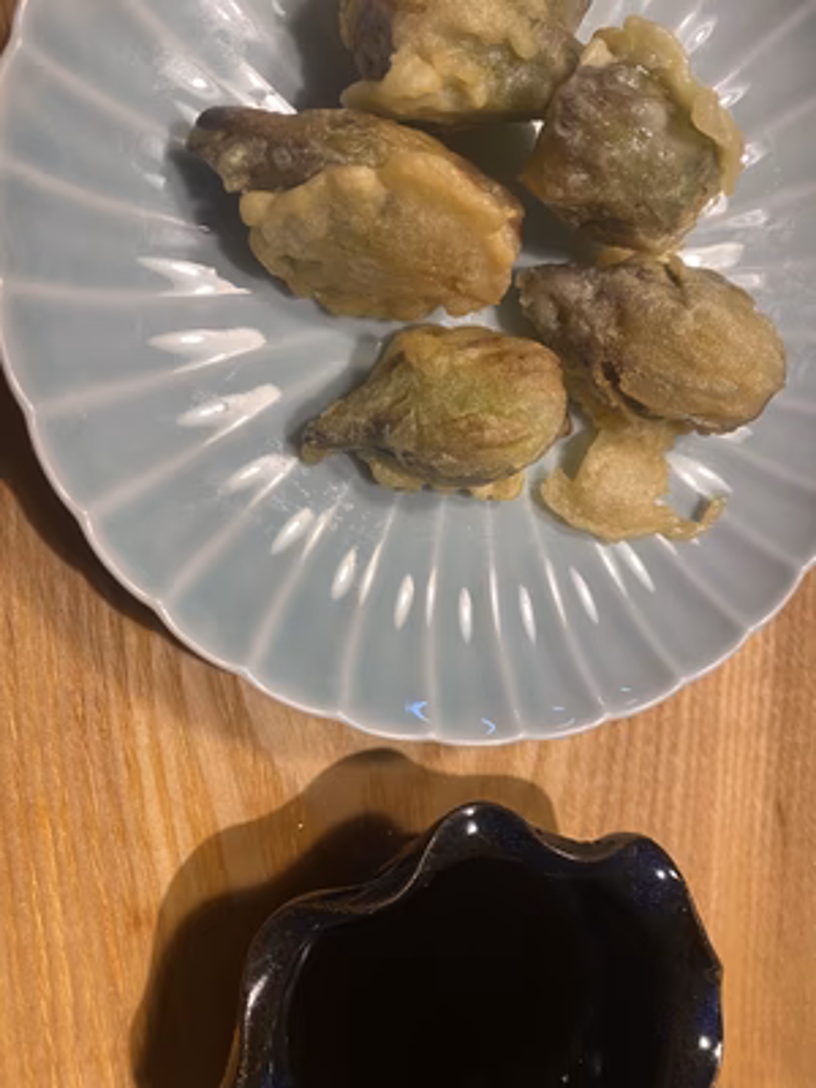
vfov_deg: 67.3
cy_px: 544
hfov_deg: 53.1
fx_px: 817
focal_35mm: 26
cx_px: 408
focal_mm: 4.25
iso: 80
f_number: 1.8
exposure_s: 1/50
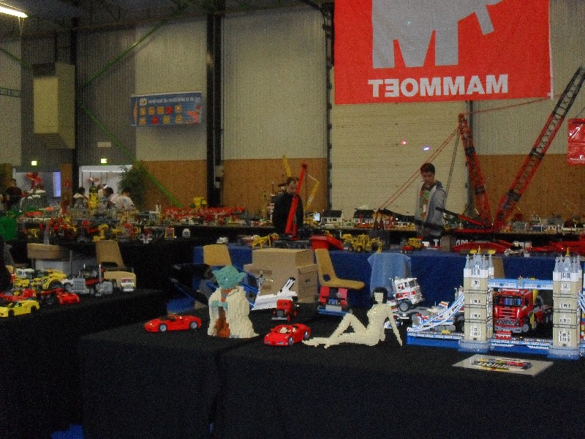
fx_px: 828
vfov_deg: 29.7
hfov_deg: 38.9
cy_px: 220
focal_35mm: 49
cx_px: 292
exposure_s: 1/45
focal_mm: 8.7
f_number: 3.9
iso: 400
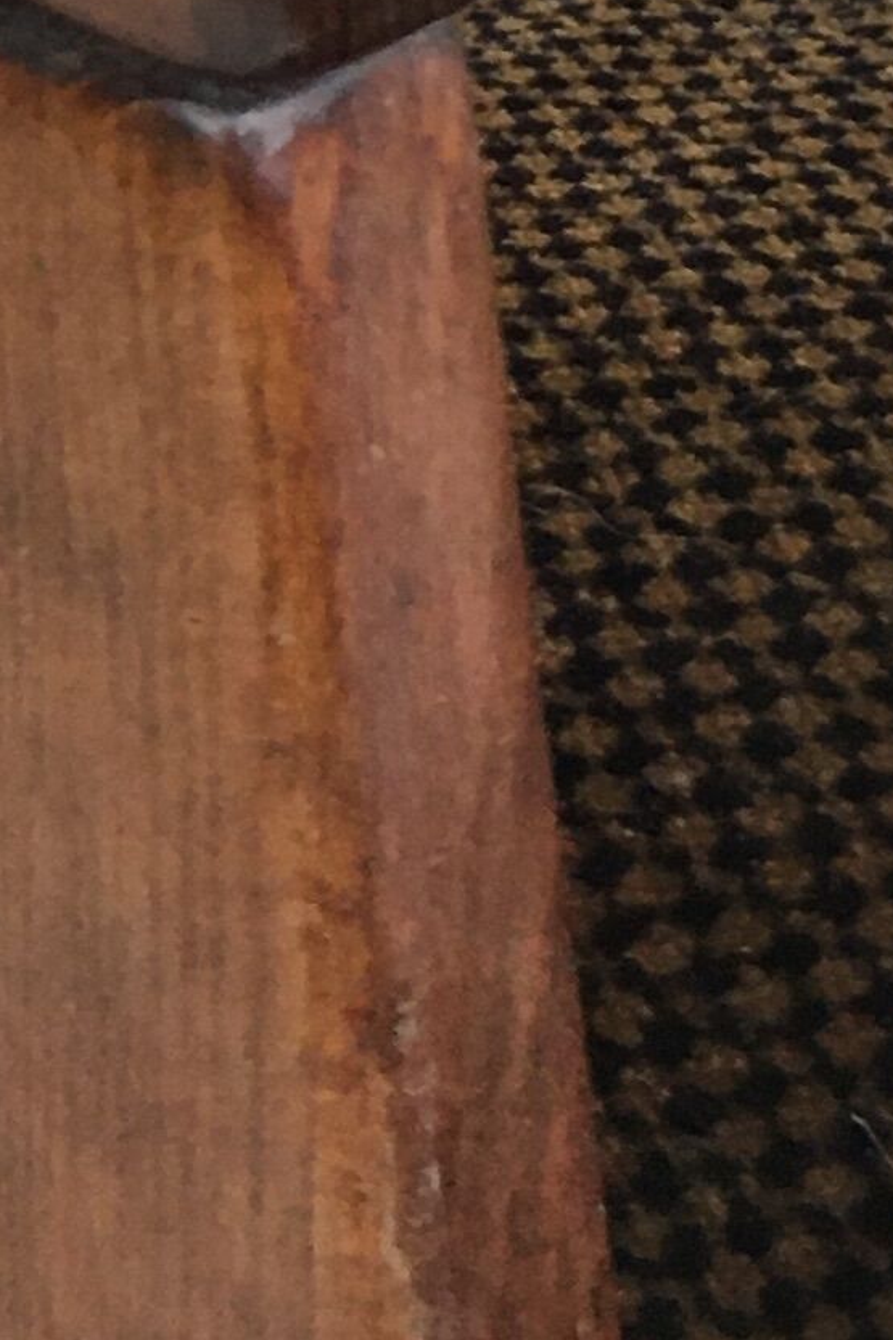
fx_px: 5434
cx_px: -1287
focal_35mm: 146
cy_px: -48
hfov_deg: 8.5
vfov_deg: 13.8
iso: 50
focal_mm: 4.15
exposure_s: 1/33
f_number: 2.2
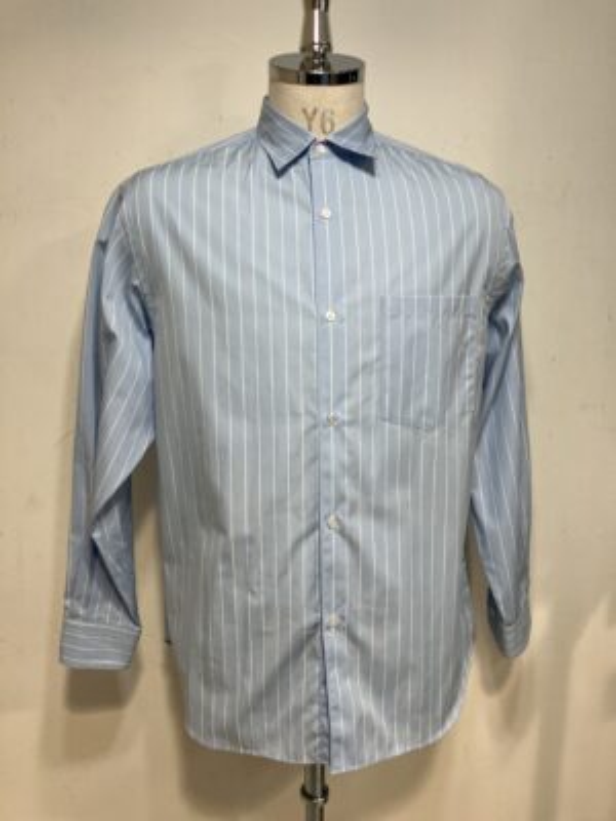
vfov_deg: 63.4
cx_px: 308
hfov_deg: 49.7
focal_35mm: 28
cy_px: 410
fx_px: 664
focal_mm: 3.99
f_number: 1.8
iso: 80
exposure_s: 1/100
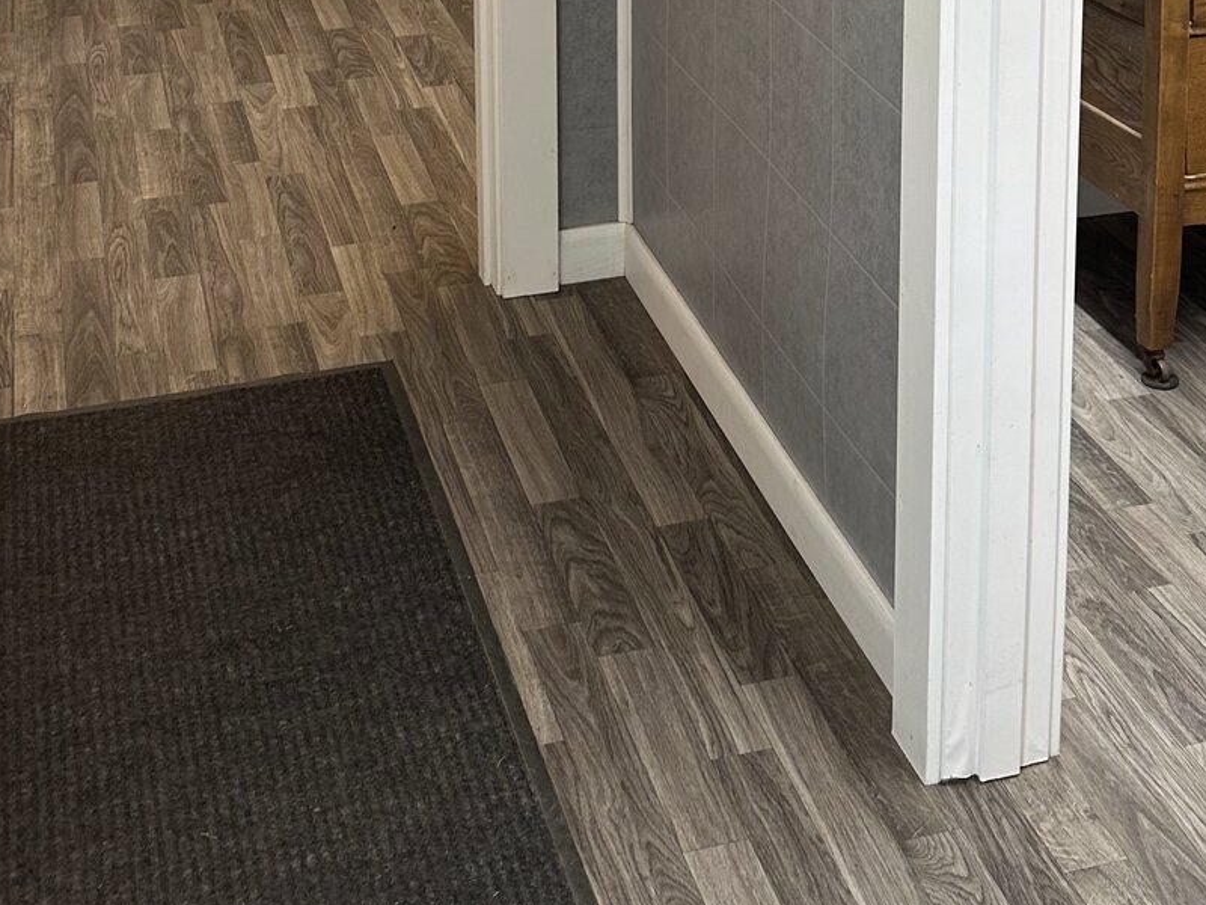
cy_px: -247
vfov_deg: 22.1
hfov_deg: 32.2
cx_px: 659
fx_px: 2090
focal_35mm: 60
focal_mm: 6.86
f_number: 1.78
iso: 80
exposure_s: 1/62
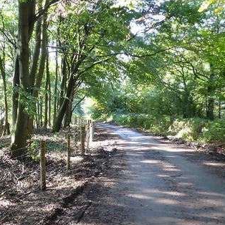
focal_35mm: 47
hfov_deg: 35.4
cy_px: 132
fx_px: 346
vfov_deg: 36.0
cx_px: 60
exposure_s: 1/60
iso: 200
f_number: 3.3
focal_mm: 4.3
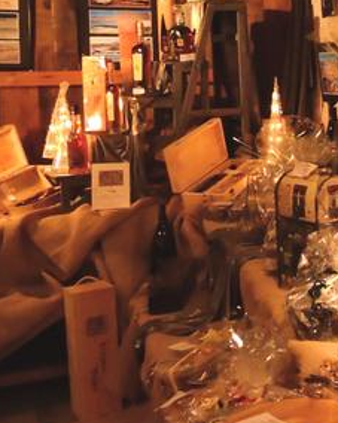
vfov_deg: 28.3
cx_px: 582
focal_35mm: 66
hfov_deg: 18.7
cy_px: 106
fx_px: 826
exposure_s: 1/100
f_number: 3.3
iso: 1600
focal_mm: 4.3
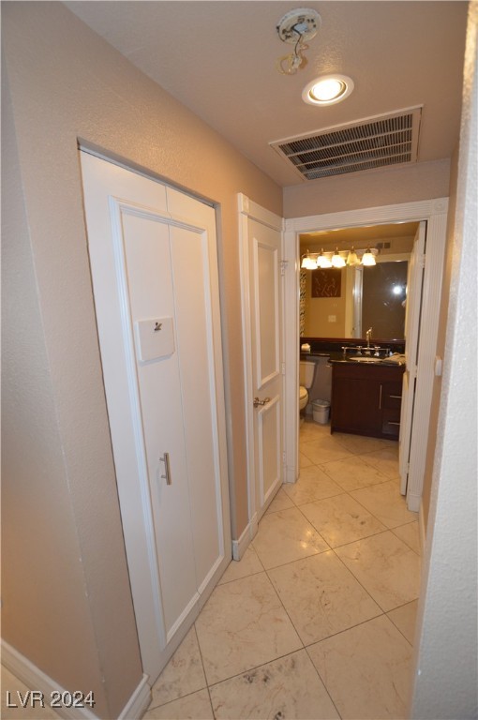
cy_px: 360
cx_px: 239
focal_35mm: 15
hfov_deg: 77.2
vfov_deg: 100.5
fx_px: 300
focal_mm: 10
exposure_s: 1/60
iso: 400
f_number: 4
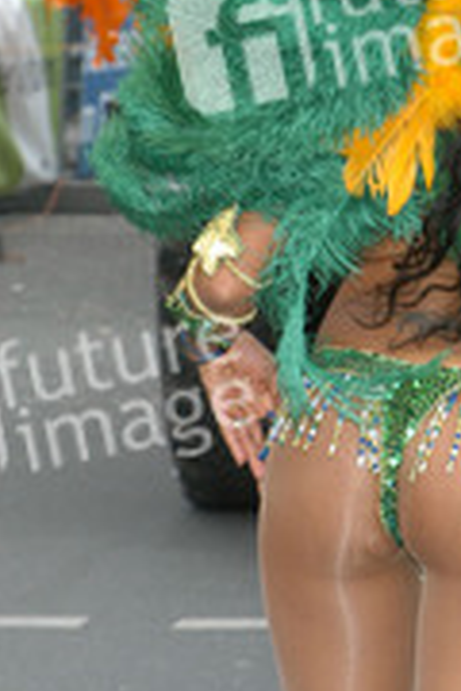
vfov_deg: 6.9
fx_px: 5762
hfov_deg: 4.6
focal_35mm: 300
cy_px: 215
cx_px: 476
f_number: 9
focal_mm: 90
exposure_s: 1/160
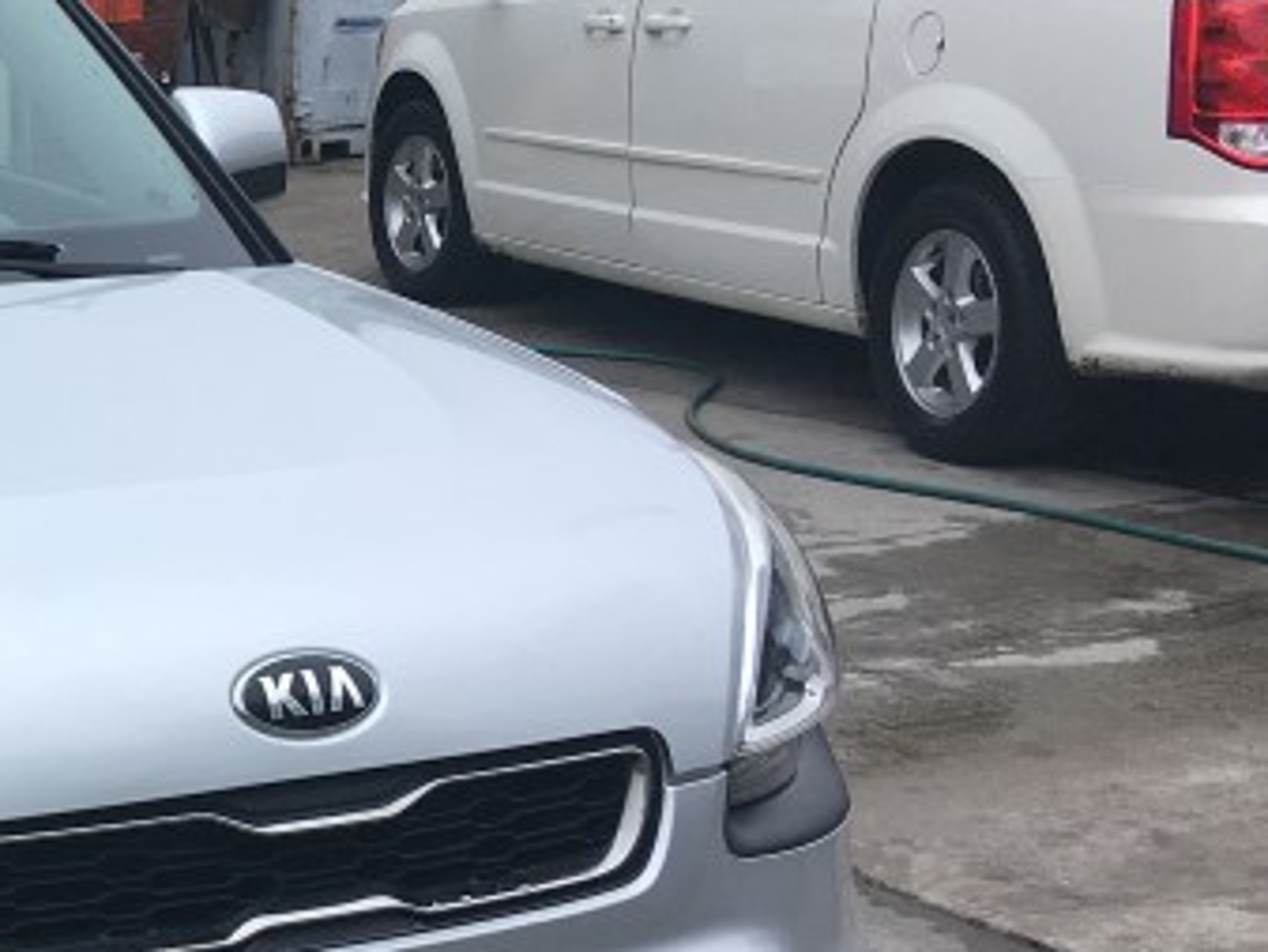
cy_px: 625
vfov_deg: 16.8
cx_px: -436
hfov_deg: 20.2
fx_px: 3225
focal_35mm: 88
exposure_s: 1/1451
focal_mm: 4.15
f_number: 2.2
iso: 25
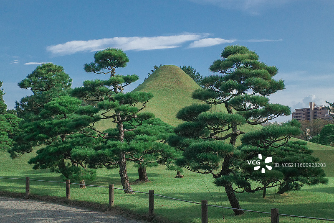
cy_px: 112
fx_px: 464
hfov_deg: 39.6
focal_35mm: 50
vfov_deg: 27.0
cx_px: 167
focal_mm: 18.3
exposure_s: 1/1000
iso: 800
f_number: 5.6
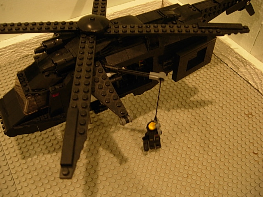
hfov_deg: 51.4
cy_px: 98
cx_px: 132
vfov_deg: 39.7
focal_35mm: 36
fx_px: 274
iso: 137
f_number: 2.7
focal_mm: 7.5
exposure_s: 1/4
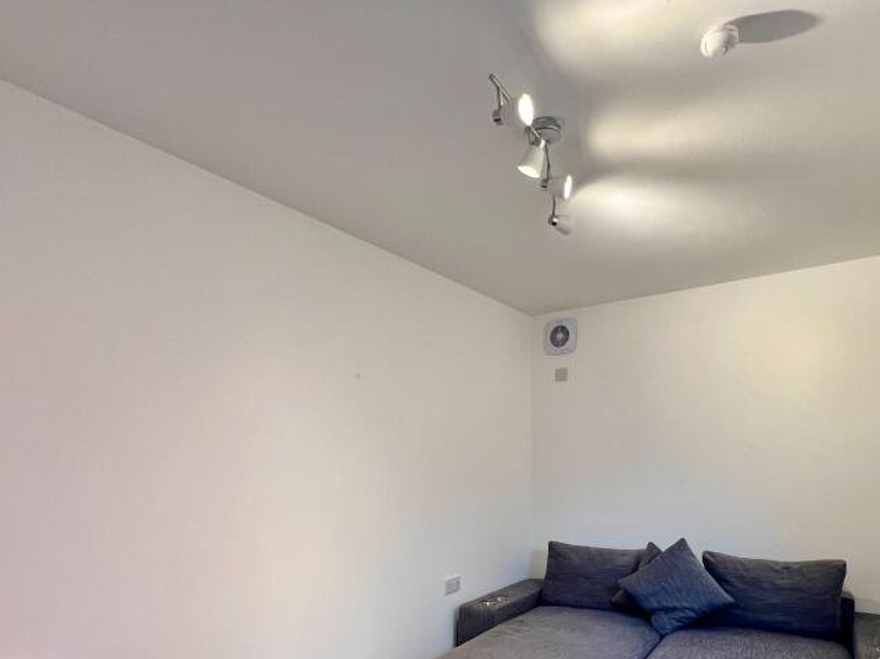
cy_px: 529
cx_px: 466
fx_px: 534
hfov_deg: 78.9
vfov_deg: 58.5
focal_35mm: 21
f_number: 1.8
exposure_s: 1/99
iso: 160
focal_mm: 1.57
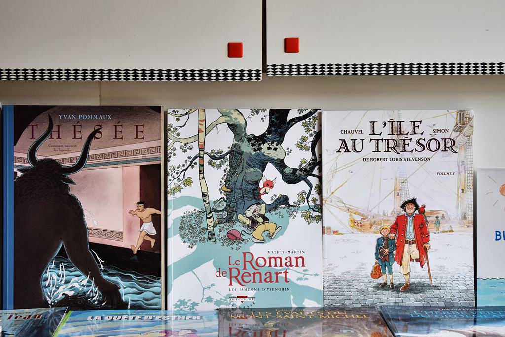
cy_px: 168
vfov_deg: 16.6
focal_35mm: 82
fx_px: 1157
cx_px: 252
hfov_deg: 24.6
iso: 400
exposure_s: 1/125
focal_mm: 55
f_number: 5.6
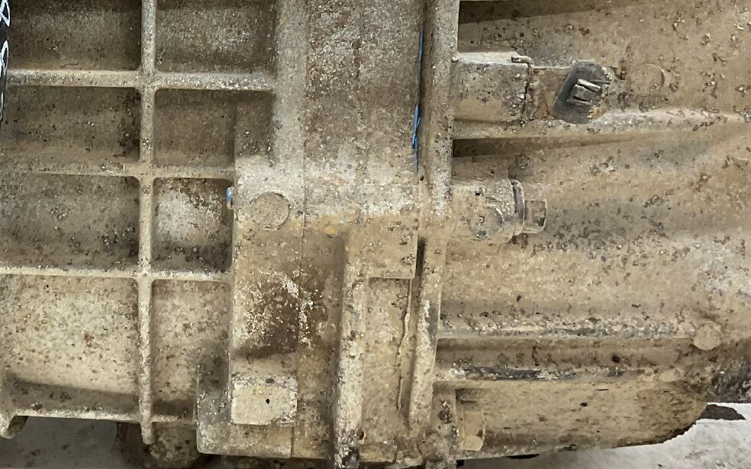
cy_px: 79
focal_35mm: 60
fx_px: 1228
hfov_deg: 32.9
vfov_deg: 21.3
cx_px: 135
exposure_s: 1/50
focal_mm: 3
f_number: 1.8
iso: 80
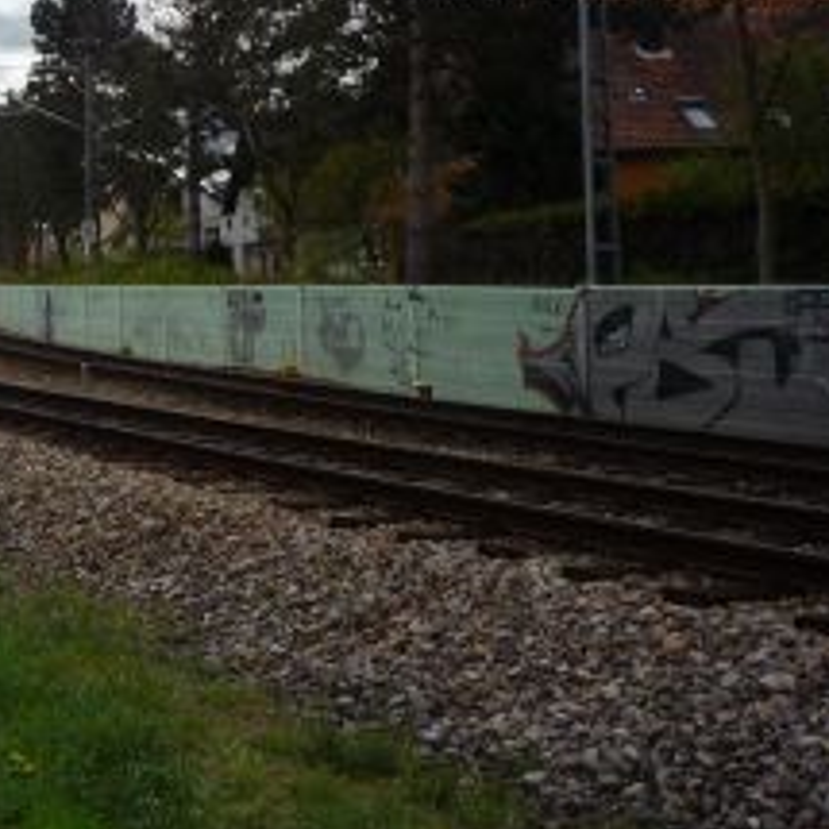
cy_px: 239
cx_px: -42
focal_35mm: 63
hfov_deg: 25.6
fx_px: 1707
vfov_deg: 27.0
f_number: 5.6
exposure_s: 1/640
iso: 100
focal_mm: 5.2
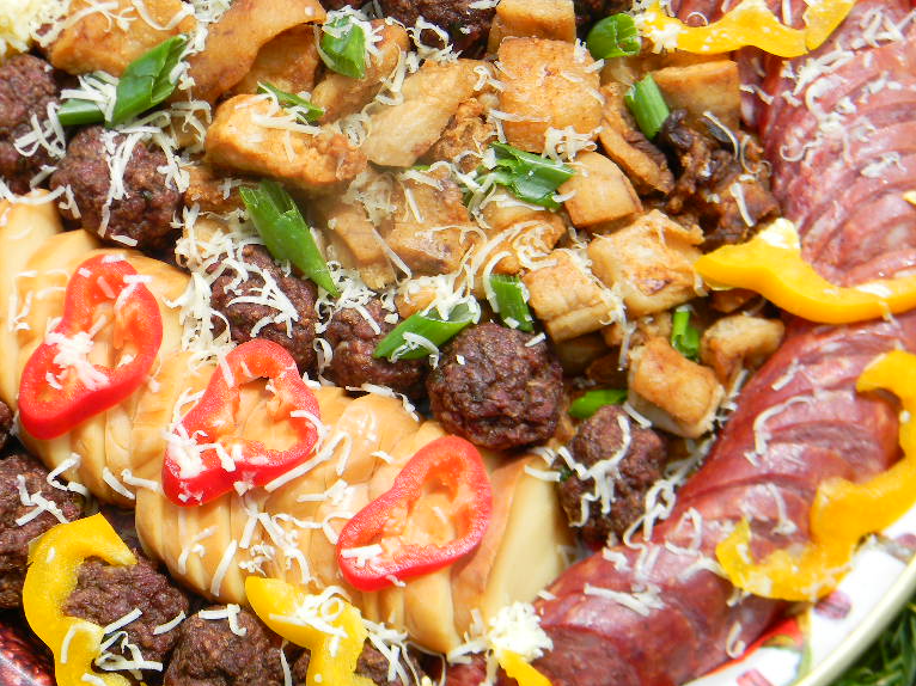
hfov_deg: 17.7
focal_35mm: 111
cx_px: 381
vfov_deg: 13.3
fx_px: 2936
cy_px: 229
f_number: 4.5
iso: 80
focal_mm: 15.1
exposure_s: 1/479
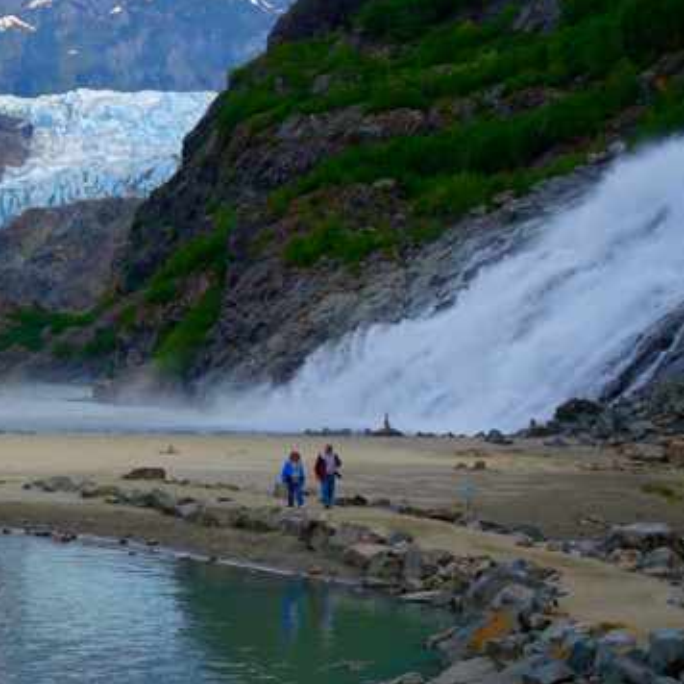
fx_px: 2347
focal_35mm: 105
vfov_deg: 16.6
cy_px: 301
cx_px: 113
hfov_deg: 16.4
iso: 125
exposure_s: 1/800
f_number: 4.5
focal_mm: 15.78
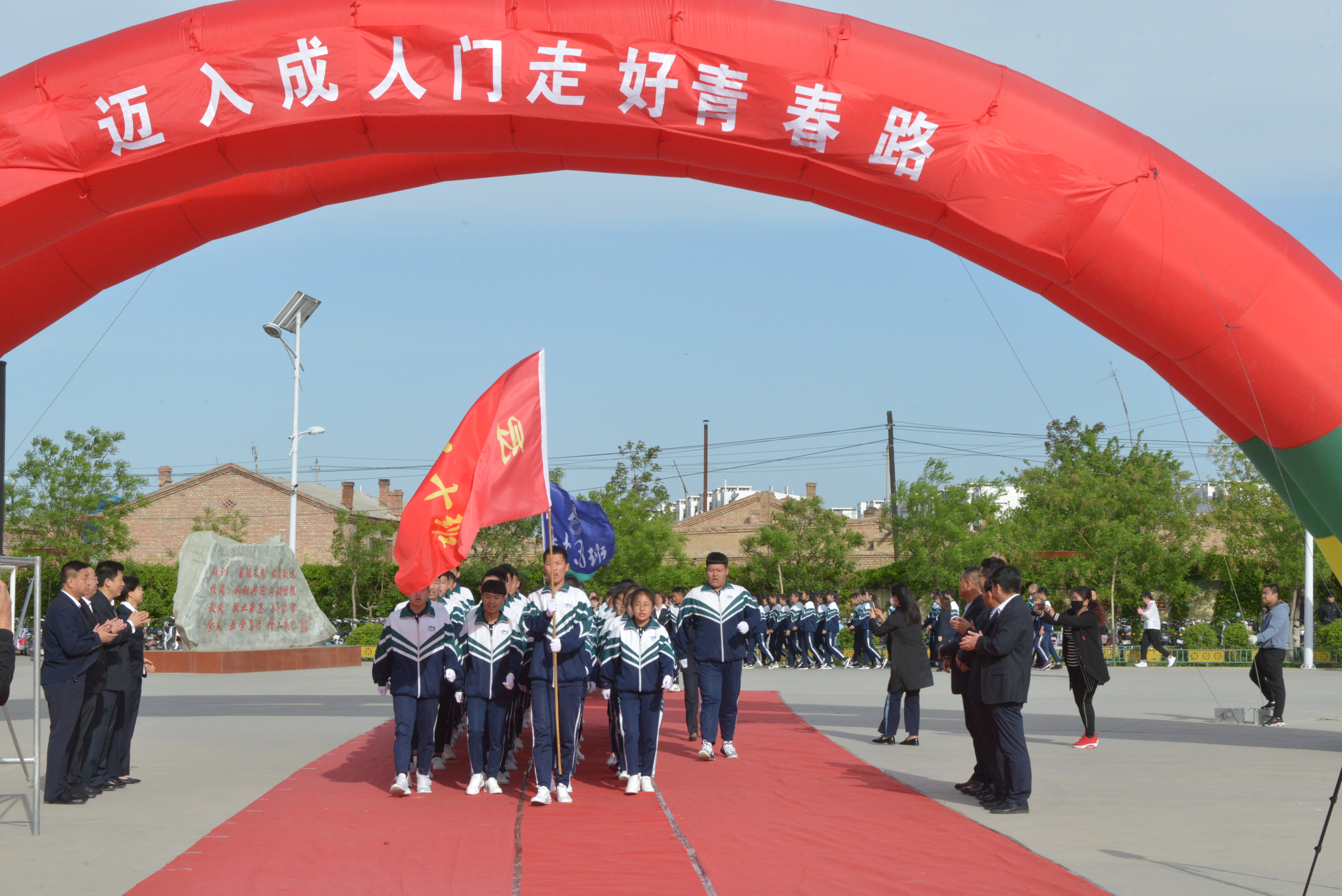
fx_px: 2461
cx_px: 671
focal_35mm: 66
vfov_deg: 20.6
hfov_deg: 30.5
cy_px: 448
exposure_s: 1/1250
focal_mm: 66
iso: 3200
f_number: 18
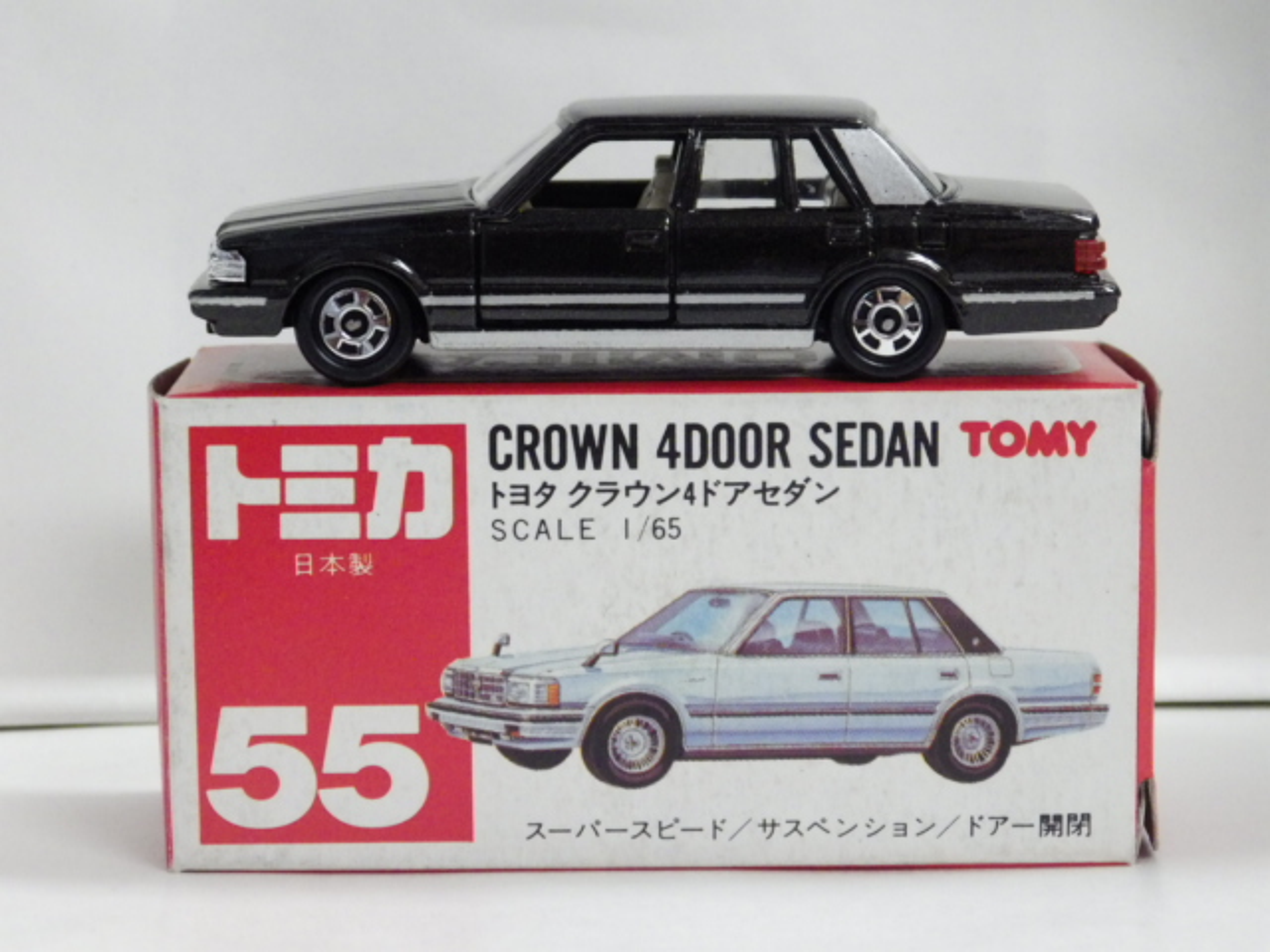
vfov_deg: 14.4
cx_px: 635
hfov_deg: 19.1
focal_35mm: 103
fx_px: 3779
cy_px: 476
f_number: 4.6
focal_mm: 18.4
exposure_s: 1/45
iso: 800
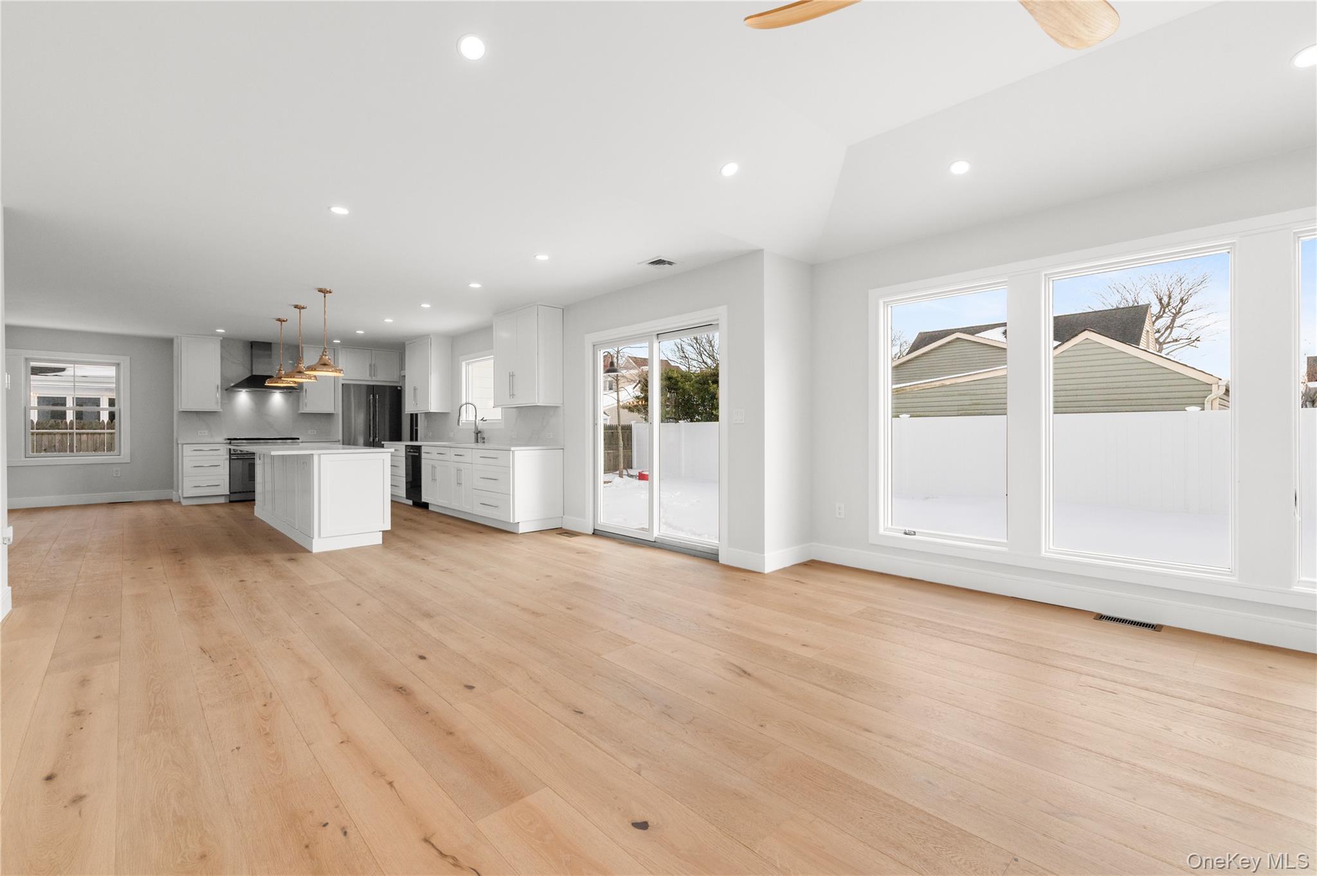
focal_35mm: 15
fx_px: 548
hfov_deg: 100.4
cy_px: 438
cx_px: 658
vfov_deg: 77.2
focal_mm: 15
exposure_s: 1/250
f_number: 8
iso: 500
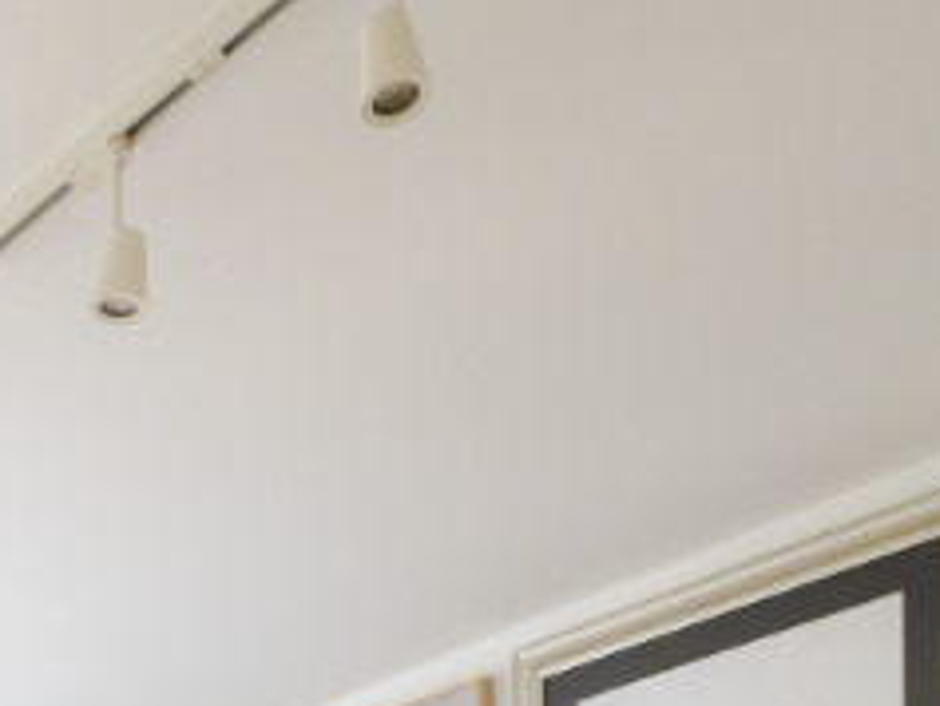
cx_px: -163
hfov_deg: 28.7
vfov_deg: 18.5
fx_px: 1603
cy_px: 1325
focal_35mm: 59
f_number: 4
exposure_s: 1/40
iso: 400
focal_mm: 7
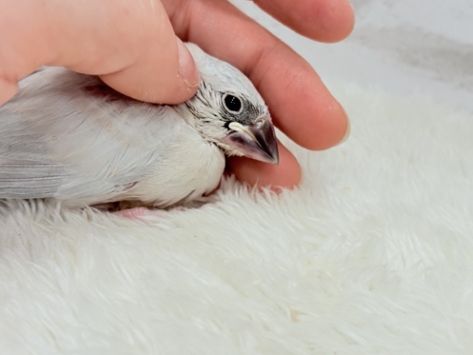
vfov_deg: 21.9
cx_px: 261
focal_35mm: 67
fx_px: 916
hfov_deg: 28.9
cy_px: 161
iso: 100
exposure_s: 1/100
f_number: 1.6
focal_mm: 5.96
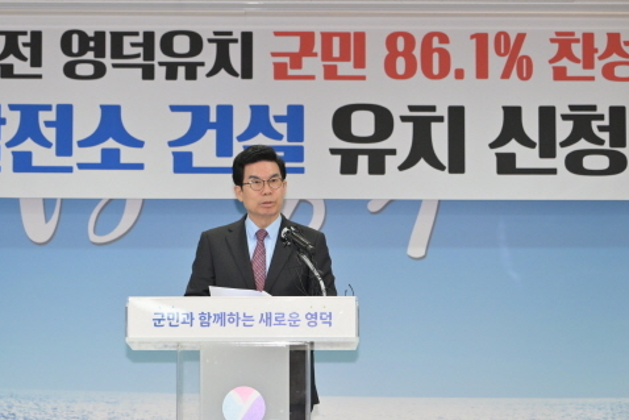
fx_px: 2412
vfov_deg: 9.9
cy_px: 255
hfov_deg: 14.9
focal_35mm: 138
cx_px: 259
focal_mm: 110
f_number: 4.5
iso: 2500
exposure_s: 1/320
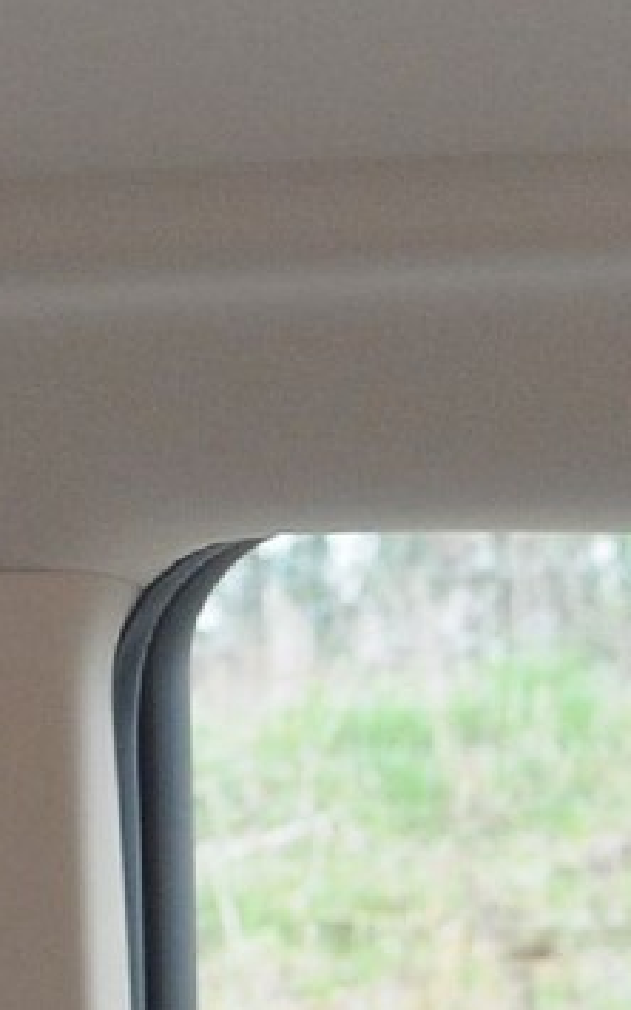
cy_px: 2178
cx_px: 1205
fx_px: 8279
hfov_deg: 4.3
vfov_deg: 6.7
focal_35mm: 301
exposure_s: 1/50
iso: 400
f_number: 5.6
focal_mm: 28
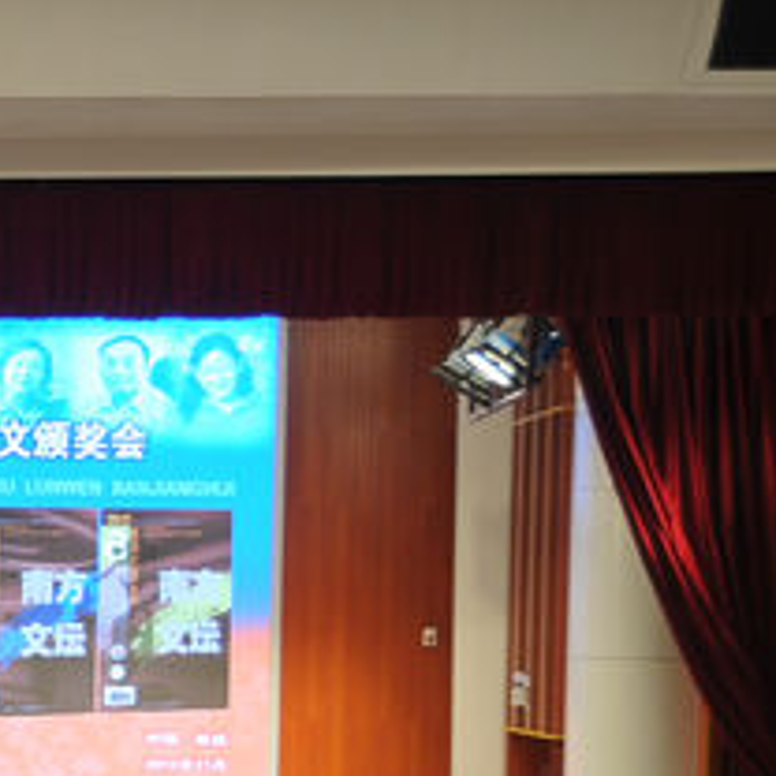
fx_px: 3156
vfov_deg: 13.9
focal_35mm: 124
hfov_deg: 13.2
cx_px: -403
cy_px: 675
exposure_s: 1/30
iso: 200
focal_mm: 29
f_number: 4
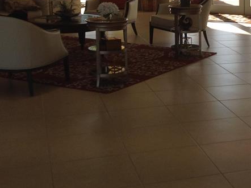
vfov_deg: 17.8
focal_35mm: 81
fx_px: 586
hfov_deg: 23.5
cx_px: 227
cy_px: 9
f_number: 2.4
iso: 50
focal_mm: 4.28
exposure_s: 1/285
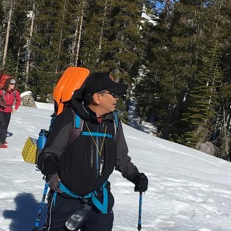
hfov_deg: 27.9
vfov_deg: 27.9
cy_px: 158
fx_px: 461
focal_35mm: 61
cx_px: 72
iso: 25
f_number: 2.2
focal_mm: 4.15
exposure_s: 1/3663
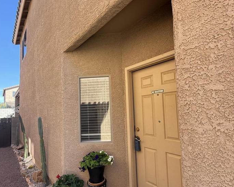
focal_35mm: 19
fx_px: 132
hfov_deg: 83.2
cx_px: 112
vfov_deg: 70.7
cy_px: 102
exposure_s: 1/149
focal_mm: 2.22
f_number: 2.2
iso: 50
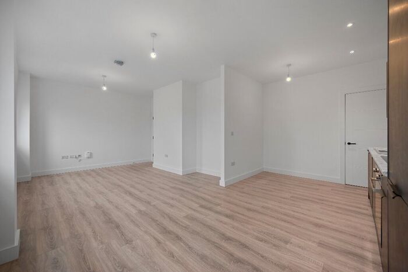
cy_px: 136
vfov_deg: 81.2
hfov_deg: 104.3
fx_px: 159
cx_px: 204
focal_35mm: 14
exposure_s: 1/50
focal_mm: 14
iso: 800
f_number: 4
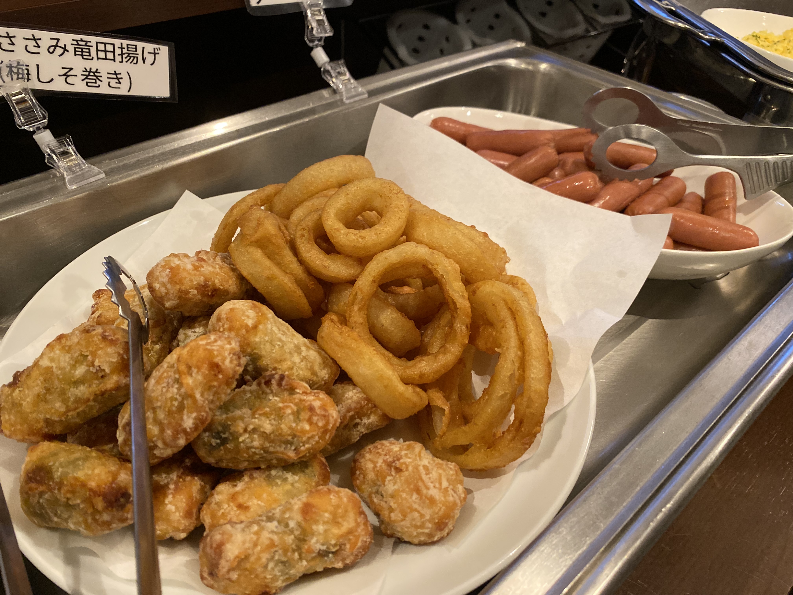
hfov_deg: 67.3
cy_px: 298
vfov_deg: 53.1
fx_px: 596
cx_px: 396
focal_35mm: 26
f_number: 1.8
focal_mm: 4.25
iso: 400
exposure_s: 1/60
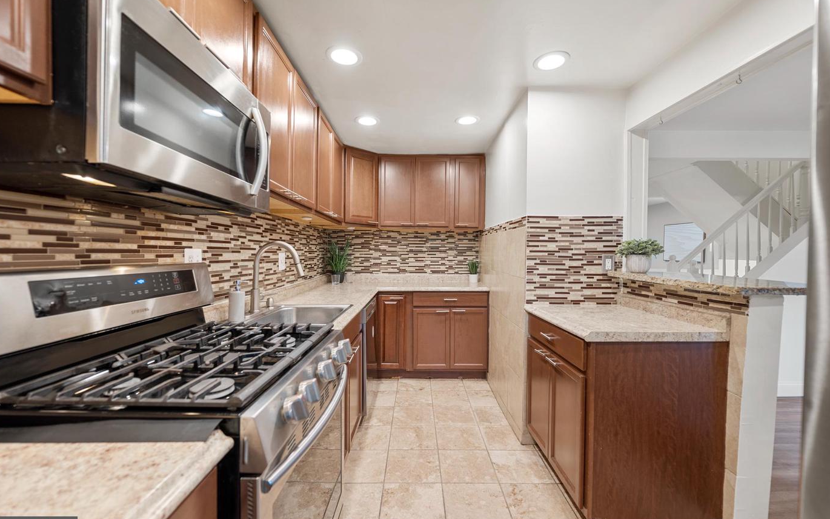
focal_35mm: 15
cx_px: 419
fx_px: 339
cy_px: 256
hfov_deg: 101.5
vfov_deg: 74.8
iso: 100
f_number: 4
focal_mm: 14
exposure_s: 1/8
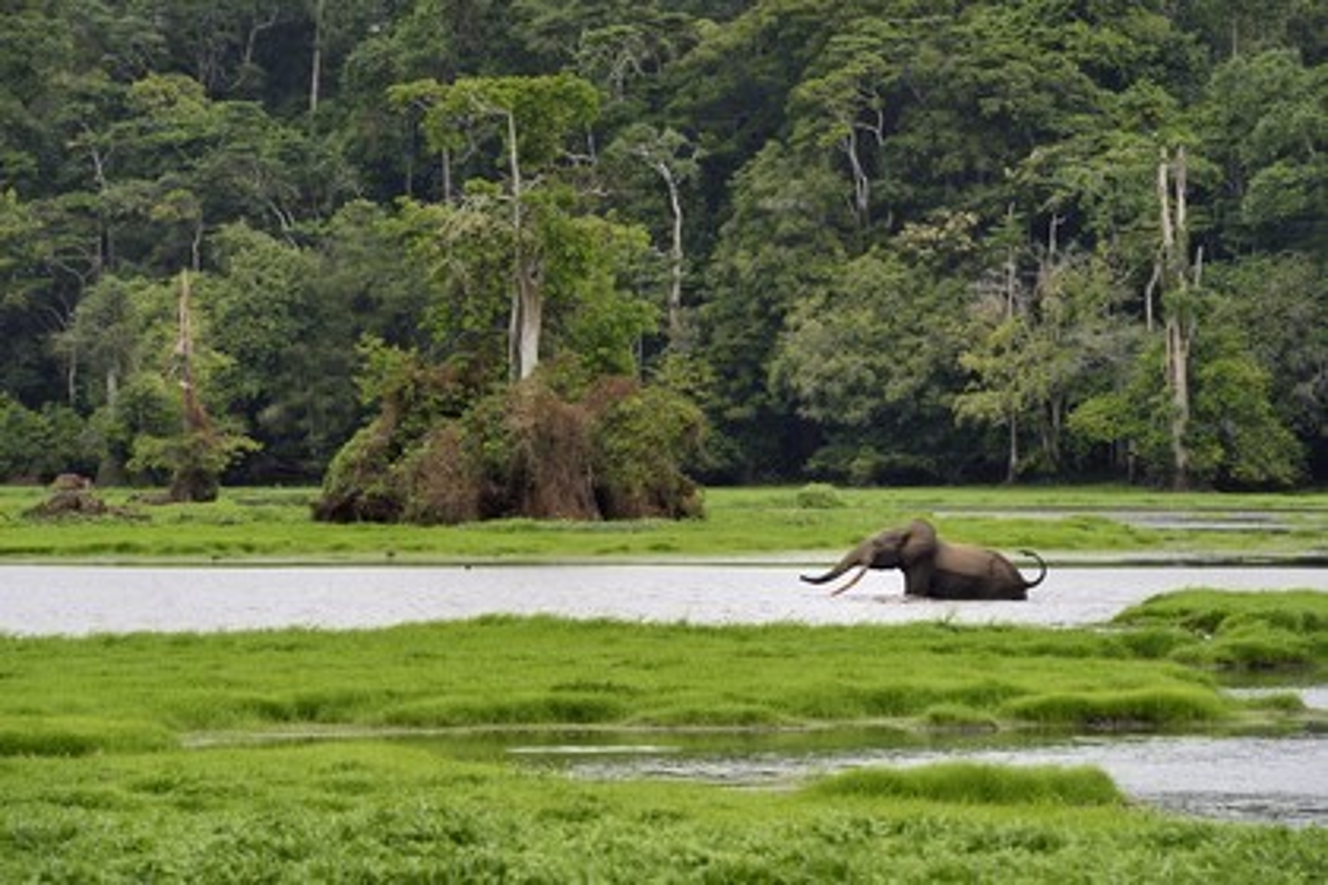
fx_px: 7377
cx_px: 664
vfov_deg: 6.9
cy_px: 442
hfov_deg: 10.3
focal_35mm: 200
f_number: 11
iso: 800
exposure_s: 1/320
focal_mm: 200
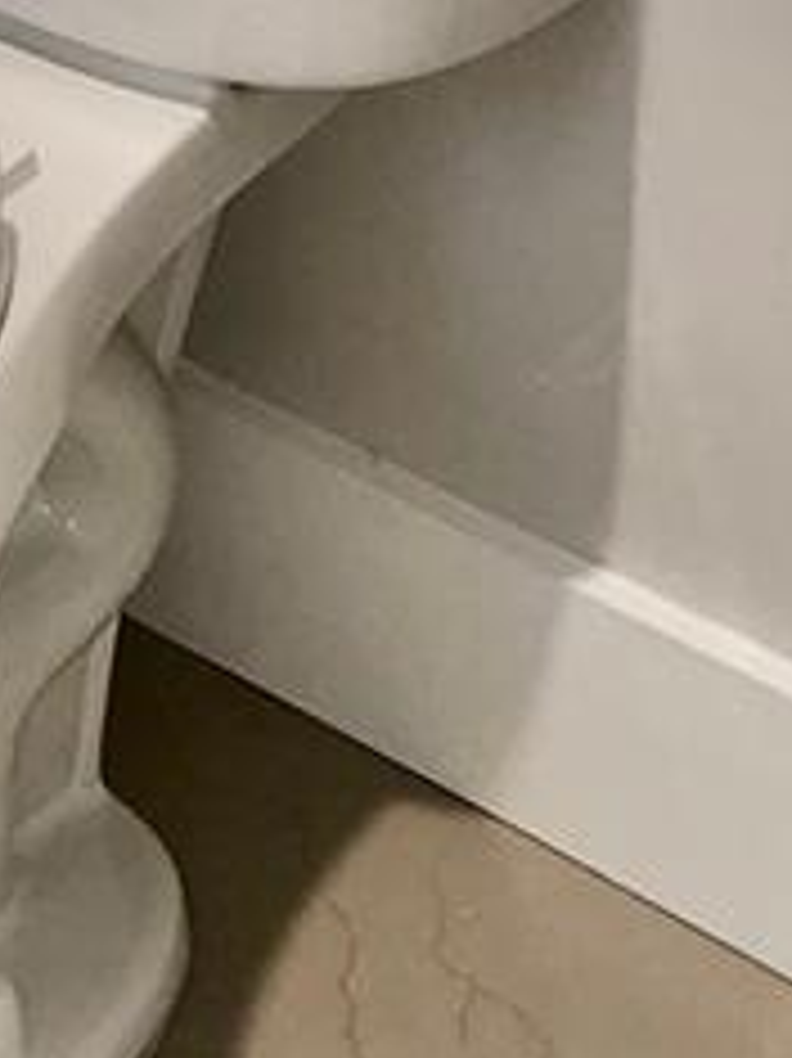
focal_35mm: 143
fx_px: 4366
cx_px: 58
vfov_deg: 12.4
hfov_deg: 10.3
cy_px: -977
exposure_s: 1/19
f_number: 1.8
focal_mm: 4
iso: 25
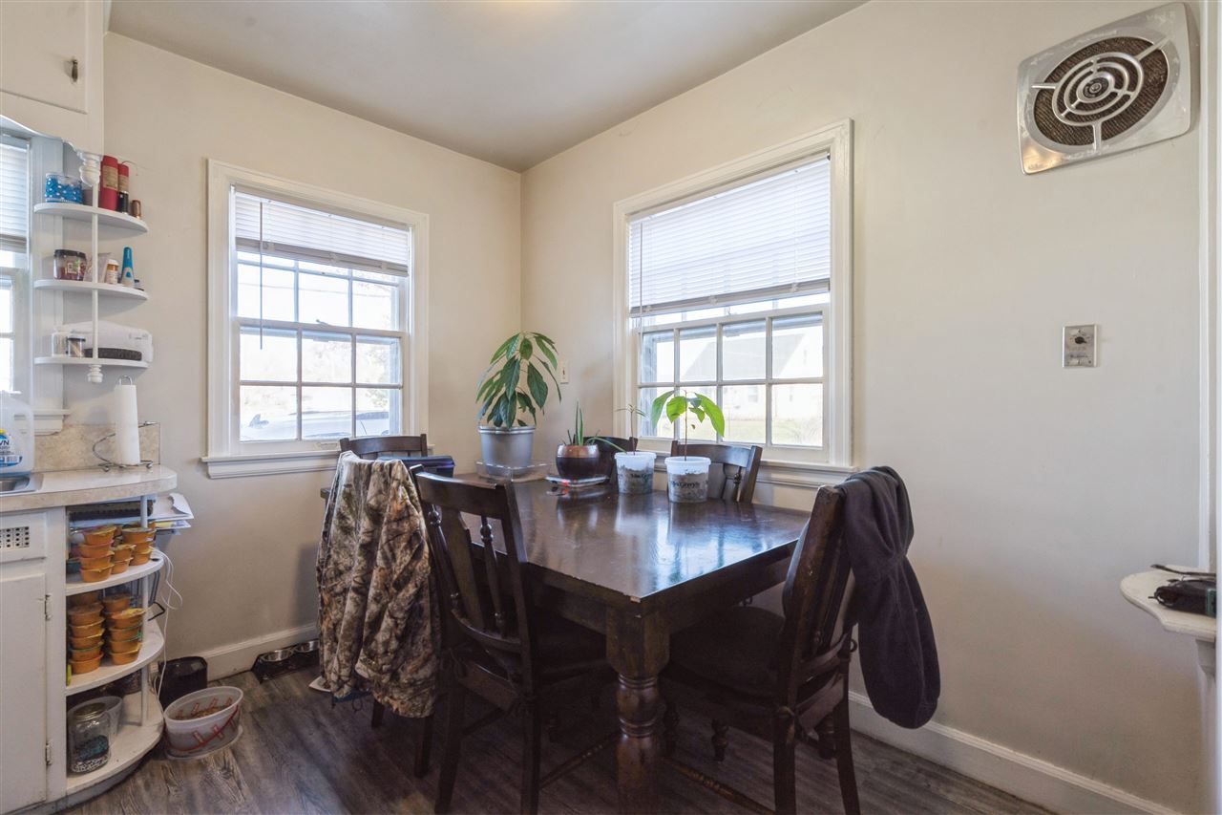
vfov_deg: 73.7
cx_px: 611
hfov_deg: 96.7
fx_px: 543
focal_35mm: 16
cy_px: 408
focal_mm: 16
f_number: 9
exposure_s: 1/30
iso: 400
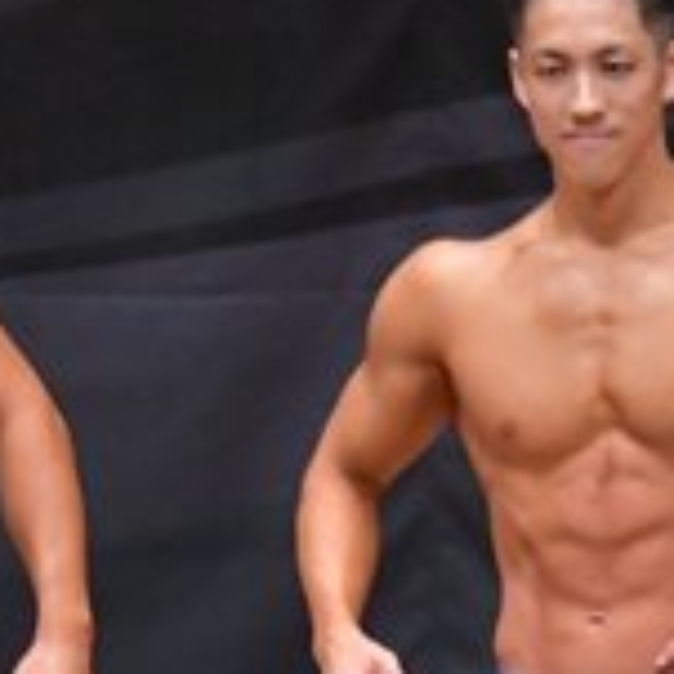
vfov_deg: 1.7
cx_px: 556
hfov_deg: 1.7
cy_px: 906
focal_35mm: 1048
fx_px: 23086
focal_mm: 160
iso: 6400
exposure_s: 1/400
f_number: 5.6
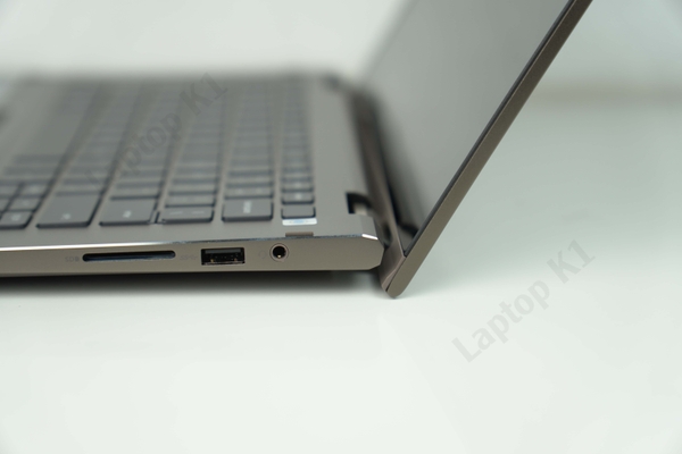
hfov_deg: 22.3
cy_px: 227
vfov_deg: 14.9
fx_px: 1733
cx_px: 341
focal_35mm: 92
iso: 100
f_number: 3.2
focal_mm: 61
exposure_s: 1/80
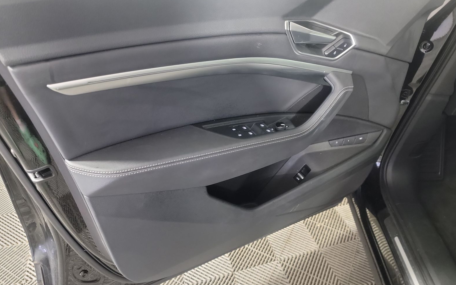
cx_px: 231
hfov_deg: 70.4
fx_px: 323
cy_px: 131
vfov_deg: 47.5
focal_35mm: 26
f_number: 1.8
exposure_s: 1/39
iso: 942
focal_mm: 6.7
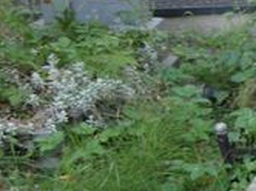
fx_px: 1026
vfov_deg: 10.6
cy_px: 182
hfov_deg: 13.1
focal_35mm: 139
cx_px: 429
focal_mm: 7.8
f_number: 2.7
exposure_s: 1/45
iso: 120
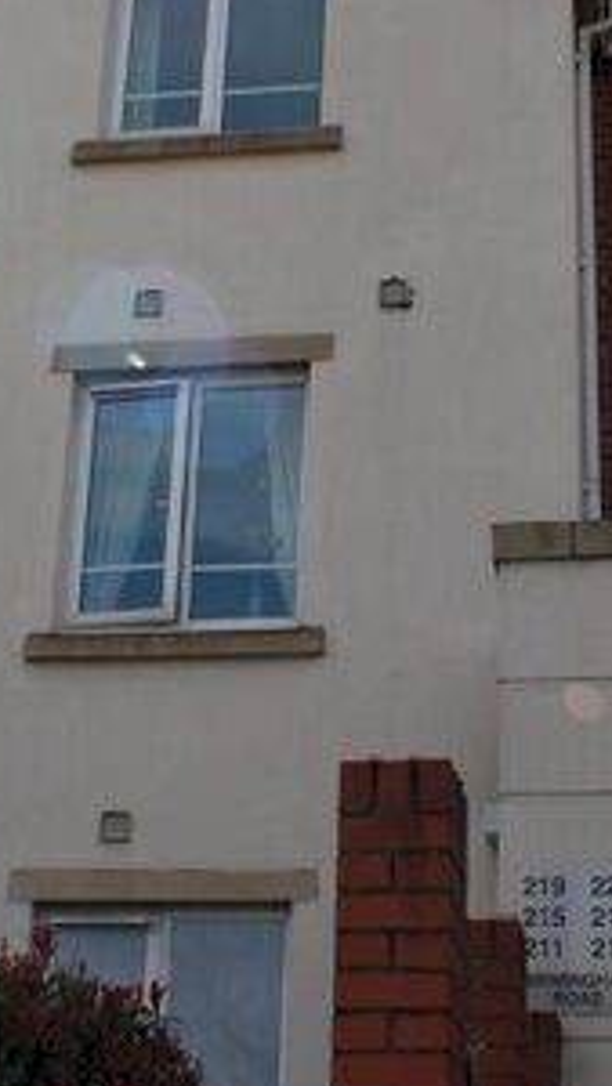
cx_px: 402
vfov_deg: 24.2
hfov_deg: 13.7
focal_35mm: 88
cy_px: 538
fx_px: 2536
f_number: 7.1
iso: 125
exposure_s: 1/640
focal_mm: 24
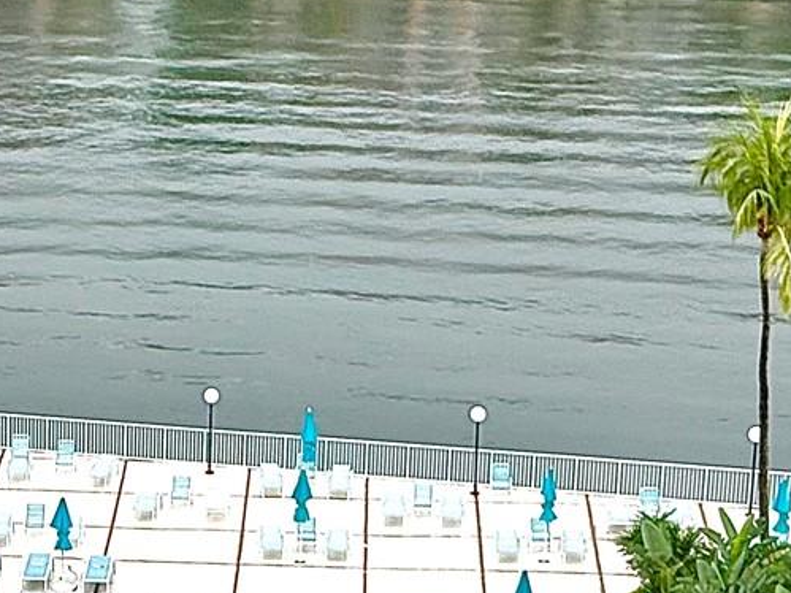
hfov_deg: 12.6
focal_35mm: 154
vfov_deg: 9.5
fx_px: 3518
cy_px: 631
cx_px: -59
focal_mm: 6.76
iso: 64
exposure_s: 1/762
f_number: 1.78
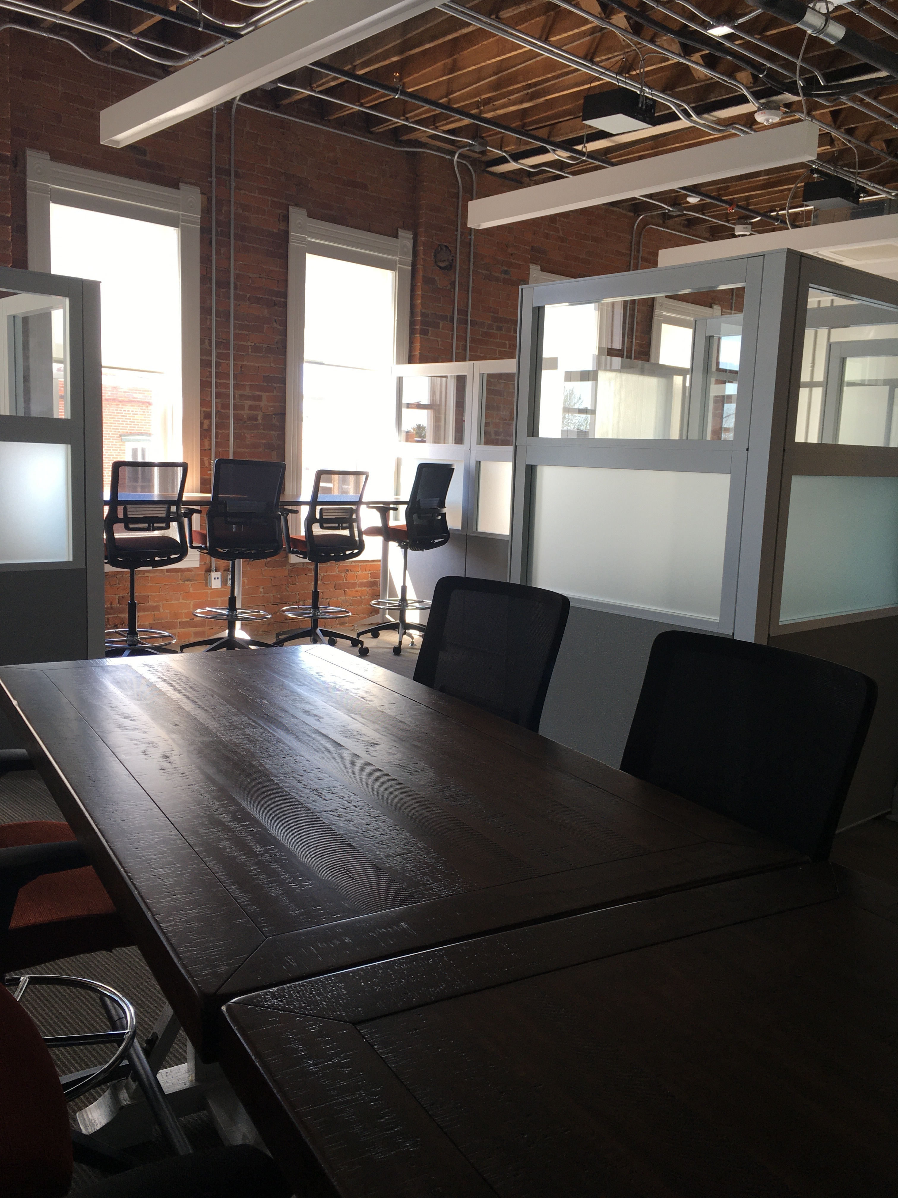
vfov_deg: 61.7
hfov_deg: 48.2
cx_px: 449
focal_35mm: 29
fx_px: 1003
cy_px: 599
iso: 25
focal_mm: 4.15
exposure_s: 1/60
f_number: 2.2
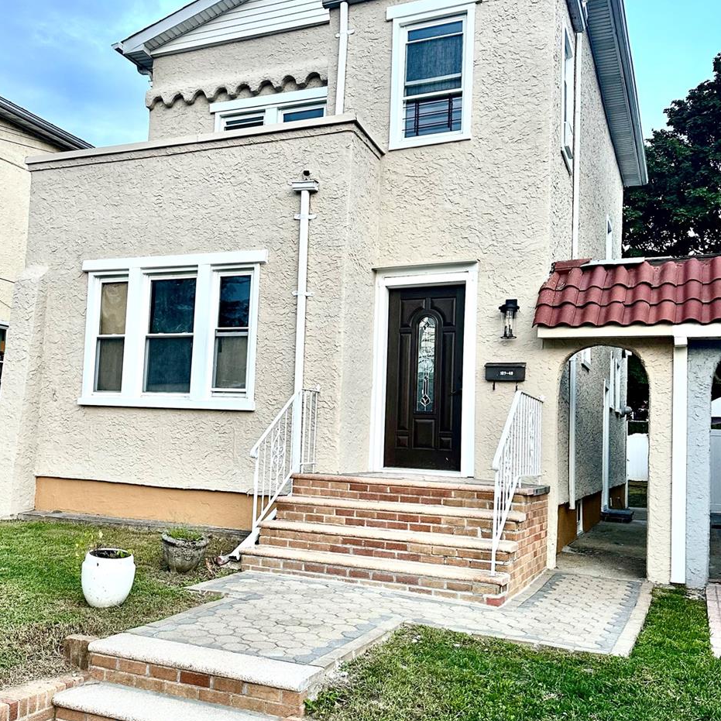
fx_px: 825
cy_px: 396
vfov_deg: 47.2
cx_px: 283
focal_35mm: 35
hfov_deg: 46.9
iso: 125
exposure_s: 1/60
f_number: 1.78
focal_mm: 6.86
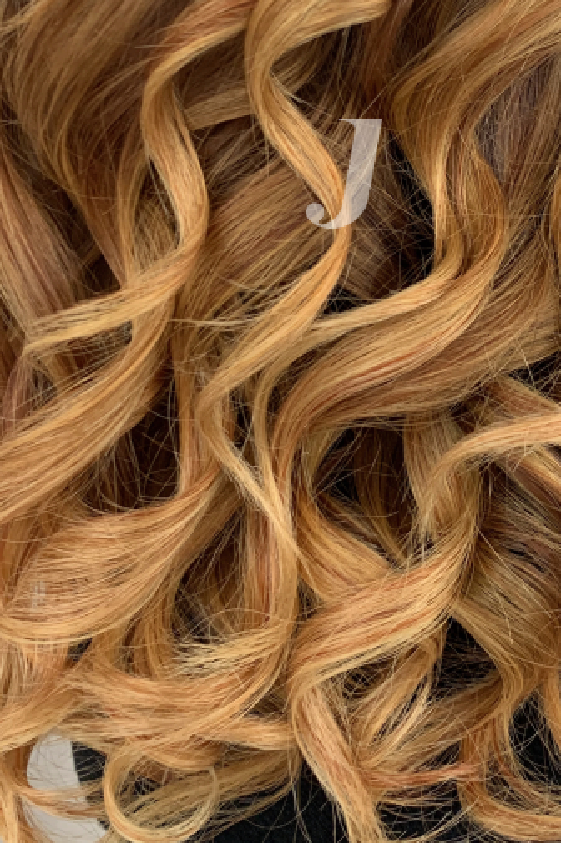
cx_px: 344
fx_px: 1170
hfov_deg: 26.9
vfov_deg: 38.2
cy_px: 173
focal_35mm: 50
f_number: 1.8
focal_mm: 4.25
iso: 80
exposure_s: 1/50
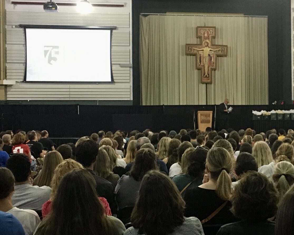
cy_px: 118
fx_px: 566
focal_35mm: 65
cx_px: 219
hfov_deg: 28.7
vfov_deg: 23.5
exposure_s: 1/30
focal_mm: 4.15
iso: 160
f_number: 2.2
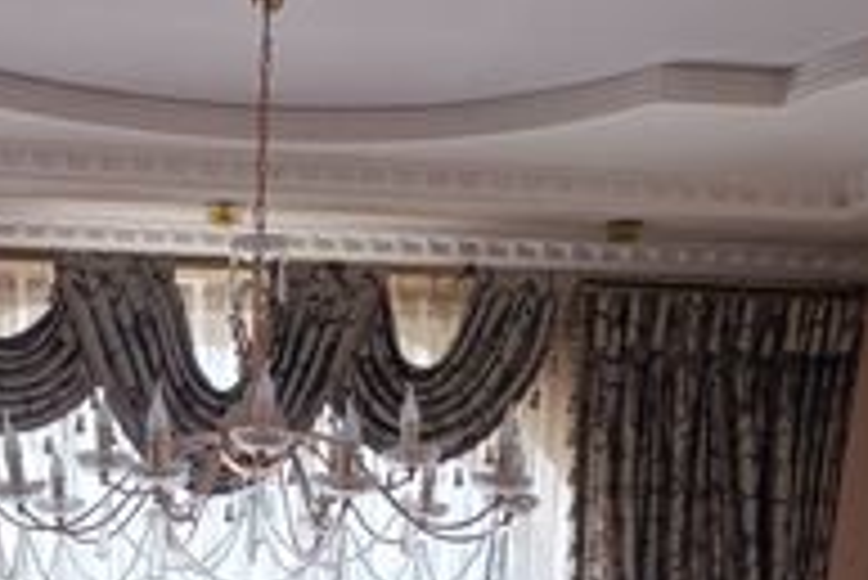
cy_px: 951
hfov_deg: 32.0
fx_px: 1472
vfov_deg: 18.7
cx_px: 180
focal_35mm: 61
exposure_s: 1/100
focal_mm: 6.14
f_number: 1.6
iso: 400
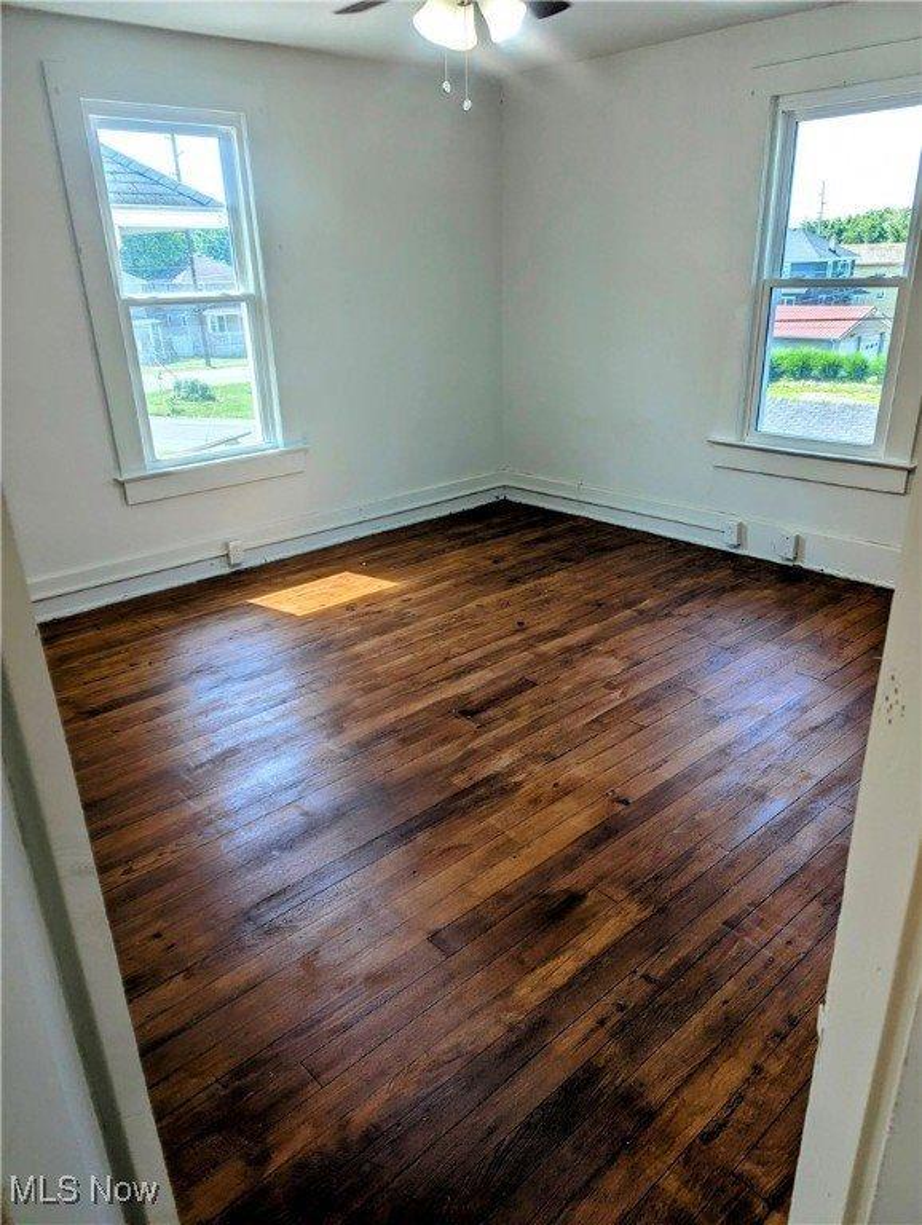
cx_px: 461
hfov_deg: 56.9
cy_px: 612
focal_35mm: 24
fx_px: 850
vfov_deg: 71.5
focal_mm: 6.81
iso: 32
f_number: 1.85
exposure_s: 1/225
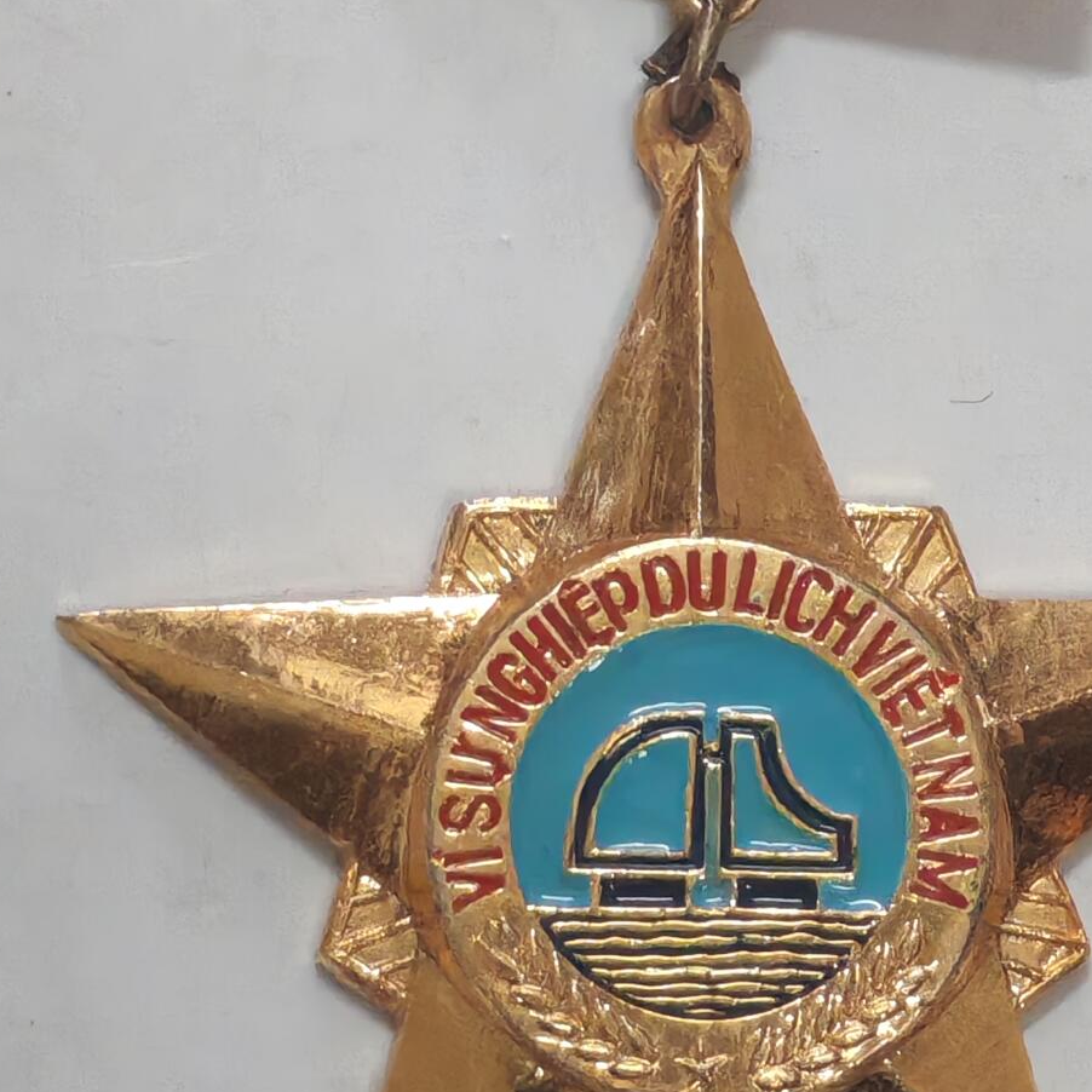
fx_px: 6424
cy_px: 484
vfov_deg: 9.7
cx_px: 625
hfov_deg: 9.7
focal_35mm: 180
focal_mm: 5.52
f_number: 1.95
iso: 800
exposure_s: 1/50
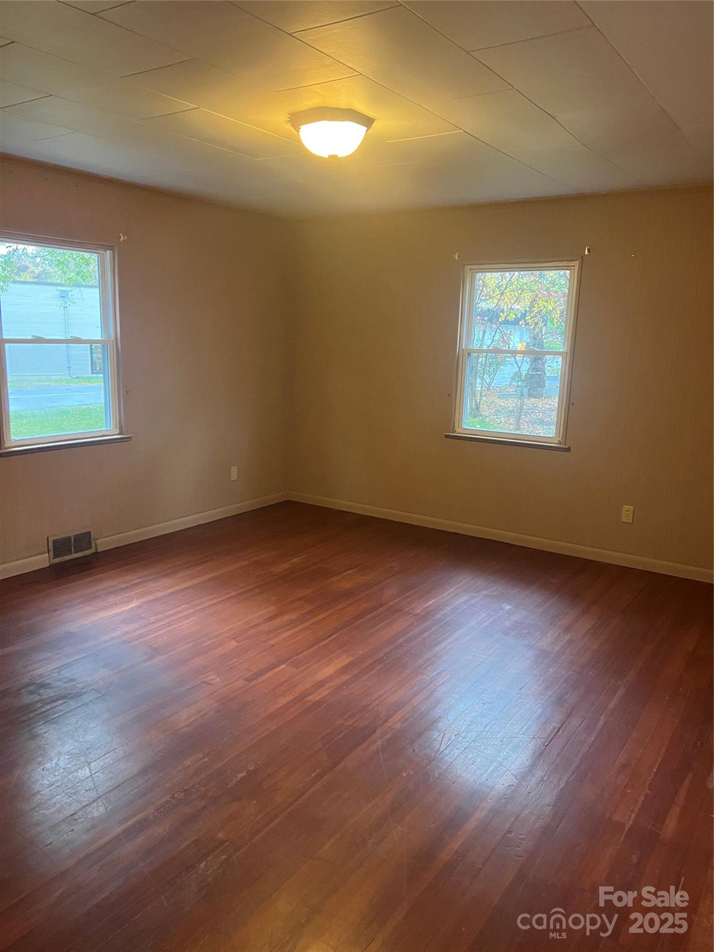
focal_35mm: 26
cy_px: 476
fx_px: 715
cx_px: 357
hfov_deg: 53.1
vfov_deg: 67.3
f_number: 1.5
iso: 500
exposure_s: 1/60
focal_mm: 5.7
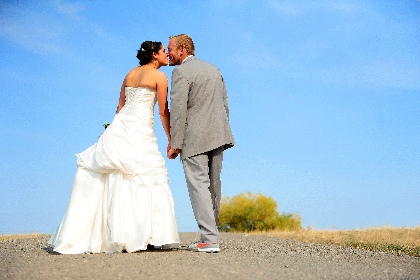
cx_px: 210
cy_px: 140
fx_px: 560
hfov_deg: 41.1
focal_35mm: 48
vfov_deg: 28.0
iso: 500
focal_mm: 48
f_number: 2.8
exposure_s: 1/8000
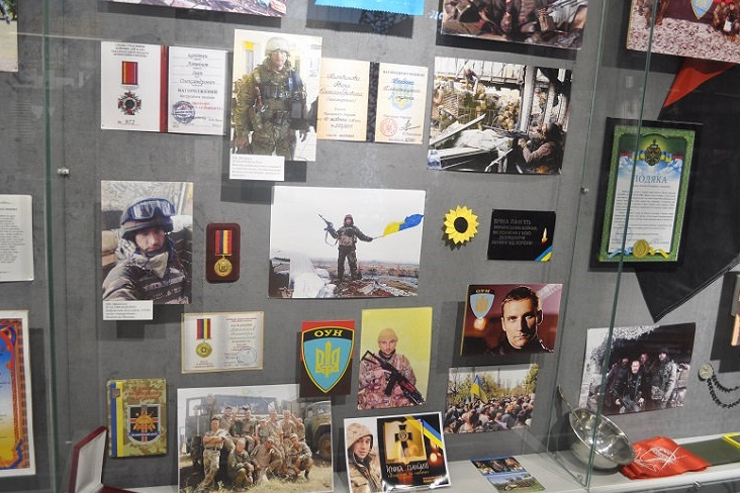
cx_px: 363
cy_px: 250
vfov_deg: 38.9
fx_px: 699
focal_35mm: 34
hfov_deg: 55.8
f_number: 4.5
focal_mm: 22
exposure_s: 1/80
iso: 400
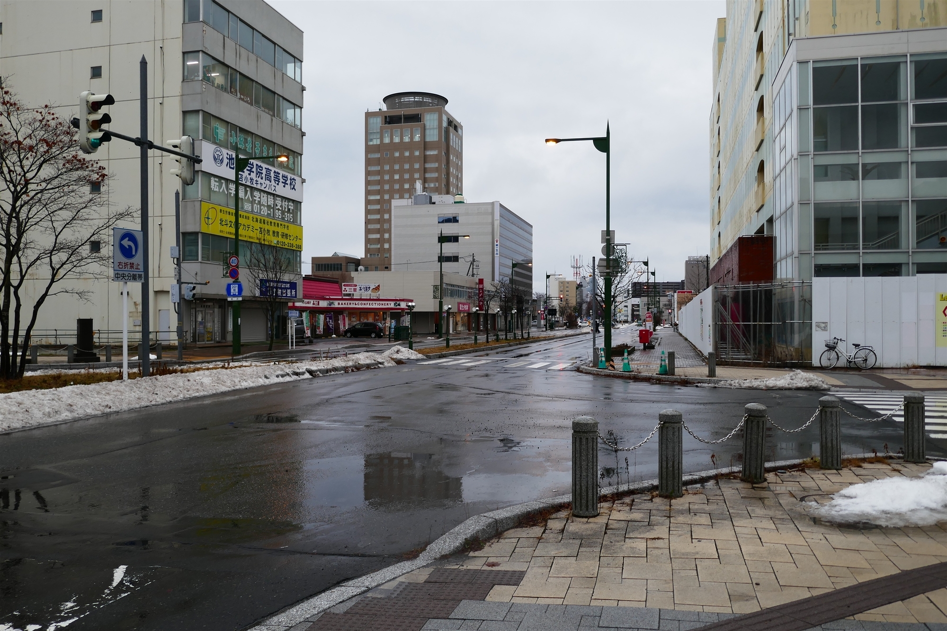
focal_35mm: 29
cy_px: 316
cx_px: 474
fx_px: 763
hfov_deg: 63.7
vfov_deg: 45.0
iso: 125
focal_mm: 10.5
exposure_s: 1/125
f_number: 3.1
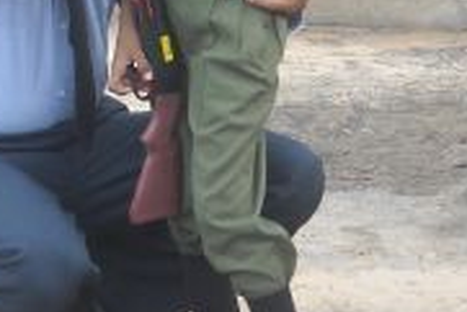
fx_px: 3401
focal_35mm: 262
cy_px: 52
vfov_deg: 5.3
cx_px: 199
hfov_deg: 7.9
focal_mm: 12.3
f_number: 3.9
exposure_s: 1/67
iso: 64
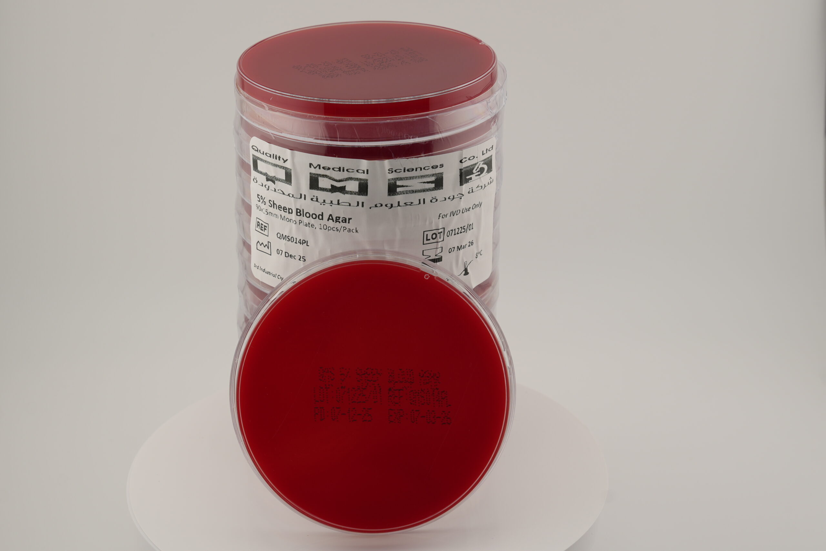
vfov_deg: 16.3
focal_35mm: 84
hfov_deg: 24.2
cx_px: 413
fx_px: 1927
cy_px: 276
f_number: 8
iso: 100
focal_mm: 56
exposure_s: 1/160
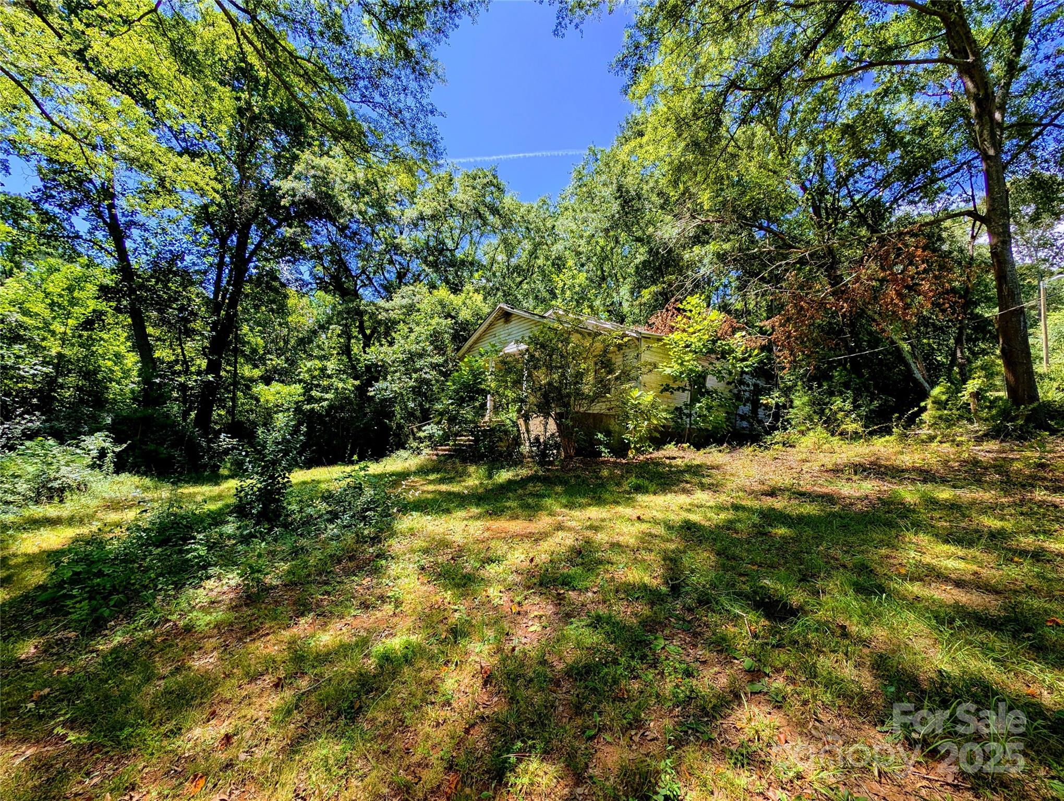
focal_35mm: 12
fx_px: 369
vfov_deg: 94.6
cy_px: 400
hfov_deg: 110.5
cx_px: 532
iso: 40
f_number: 1.95
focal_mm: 2.23
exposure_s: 1/929
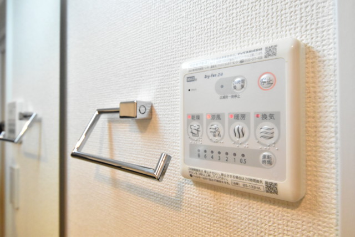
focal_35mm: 22
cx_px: 178
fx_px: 222
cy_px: 118
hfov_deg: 77.3
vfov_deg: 56.2
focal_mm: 15
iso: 6400
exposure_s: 1/160
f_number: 6.3
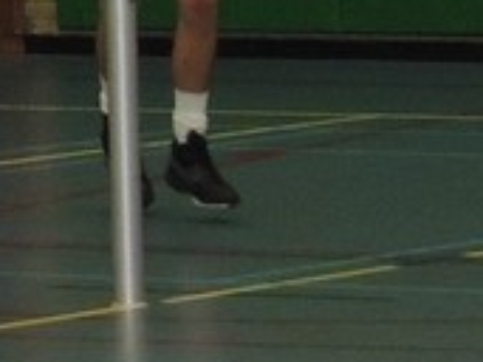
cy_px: -410
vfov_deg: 2.5
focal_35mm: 600
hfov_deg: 3.3
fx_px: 8366
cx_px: -799
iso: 800
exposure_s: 1/60
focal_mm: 17.8
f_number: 4.1
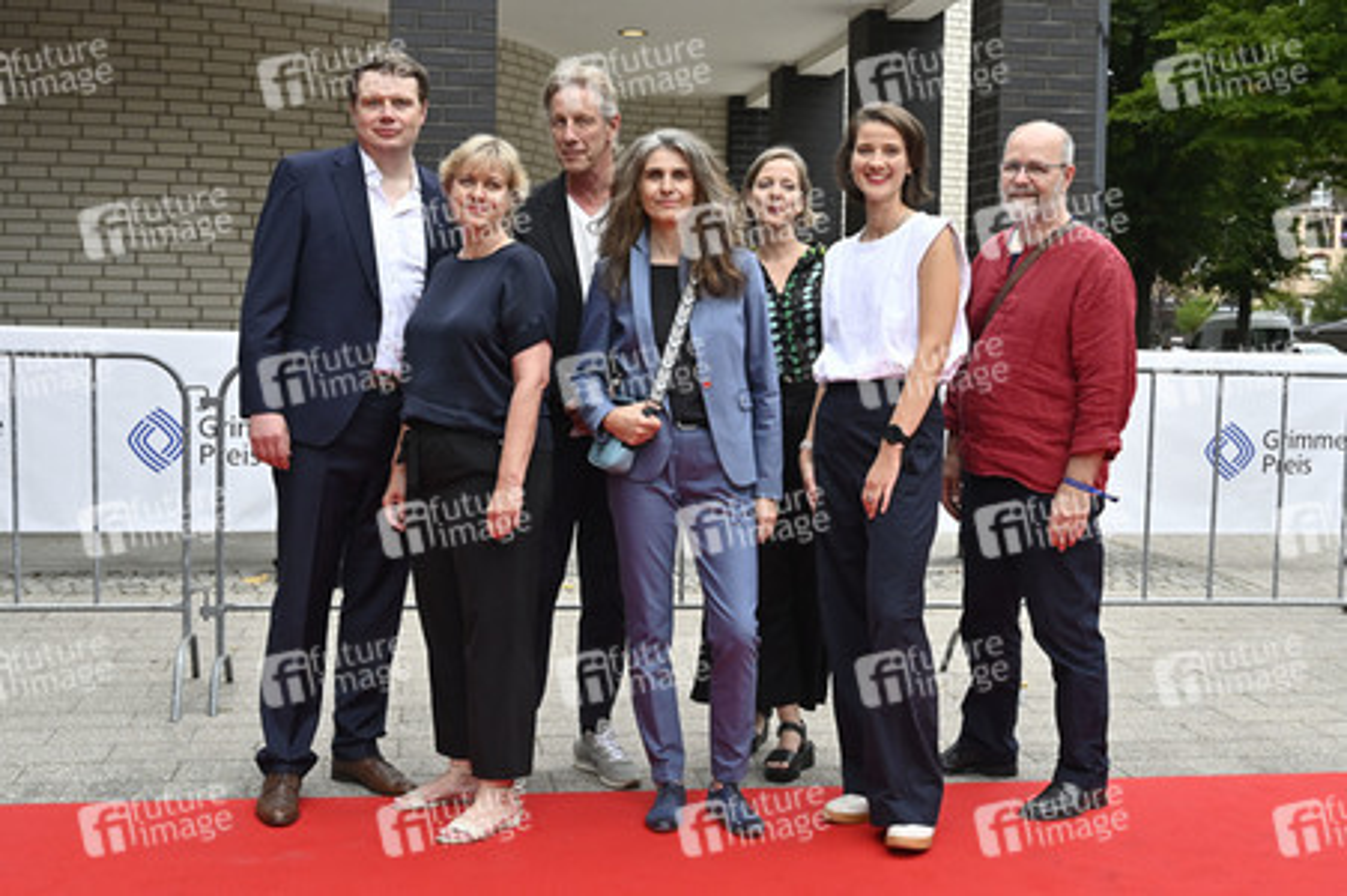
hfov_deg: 49.6
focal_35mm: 39
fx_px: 1458
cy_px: 448
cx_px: 674
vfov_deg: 34.2
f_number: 5.6
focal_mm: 39
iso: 1250
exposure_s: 1/500
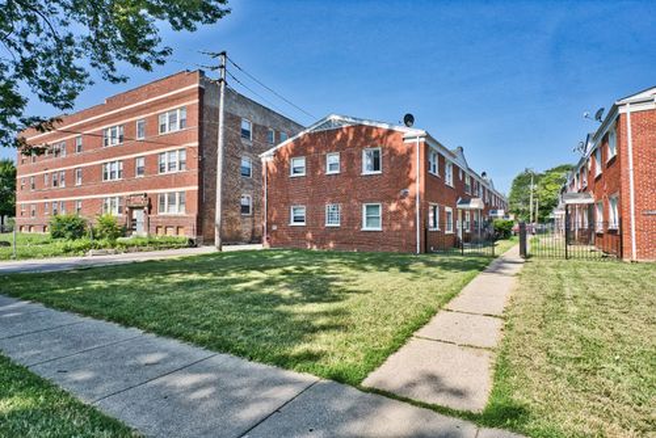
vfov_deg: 67.5
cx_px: 328
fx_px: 328
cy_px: 219
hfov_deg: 90.0
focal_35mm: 18
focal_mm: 18
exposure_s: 1/250
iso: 200
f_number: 10
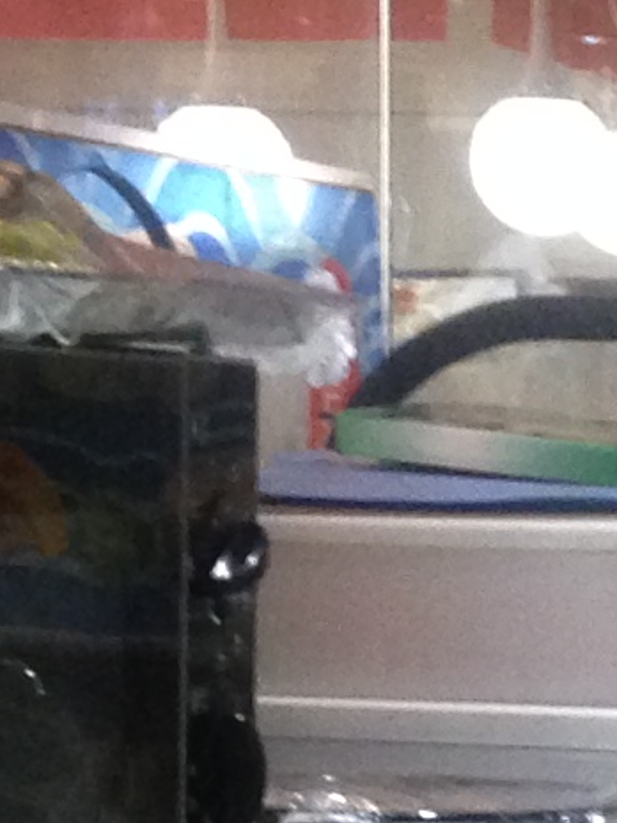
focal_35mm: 232
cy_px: 1059
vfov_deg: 8.4
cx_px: 1420
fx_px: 5514
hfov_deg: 6.2
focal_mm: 4.12
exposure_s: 1/20
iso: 250
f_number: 2.4
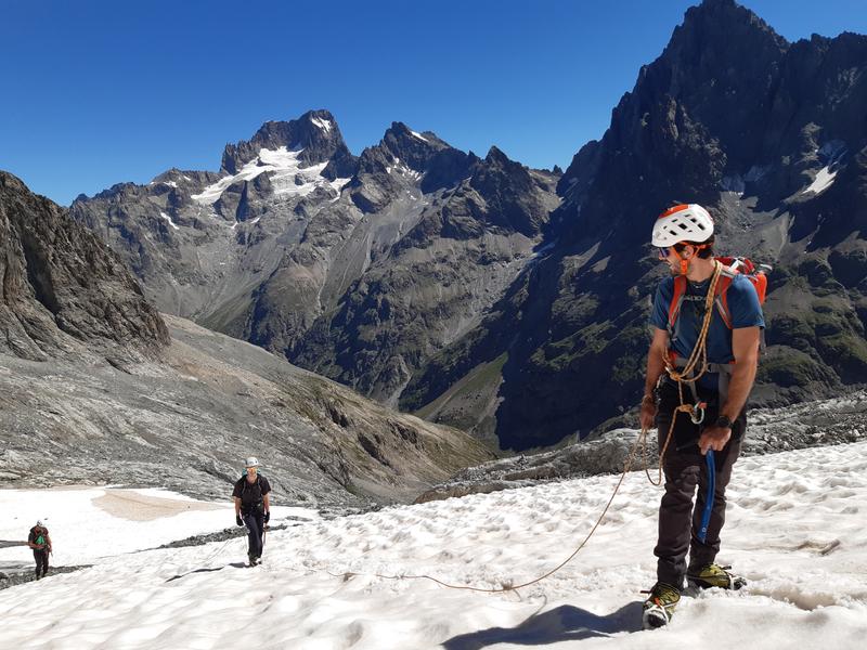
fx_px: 651
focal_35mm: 26
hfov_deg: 67.3
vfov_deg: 53.1
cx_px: 434
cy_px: 325
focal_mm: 3.92
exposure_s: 1/2890
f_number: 1.7
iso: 40
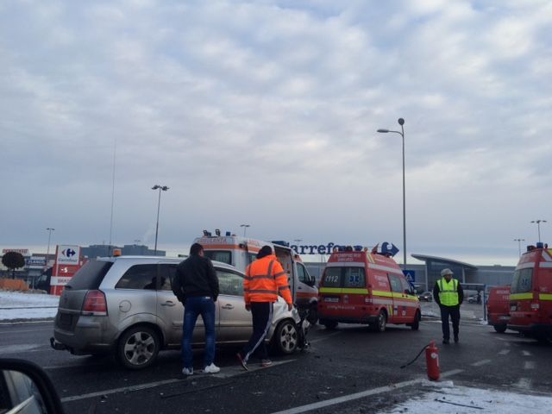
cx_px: 276
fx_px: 462
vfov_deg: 48.2
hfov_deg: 61.7
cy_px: 207
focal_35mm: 29
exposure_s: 1/427
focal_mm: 4.15
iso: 32
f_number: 2.2
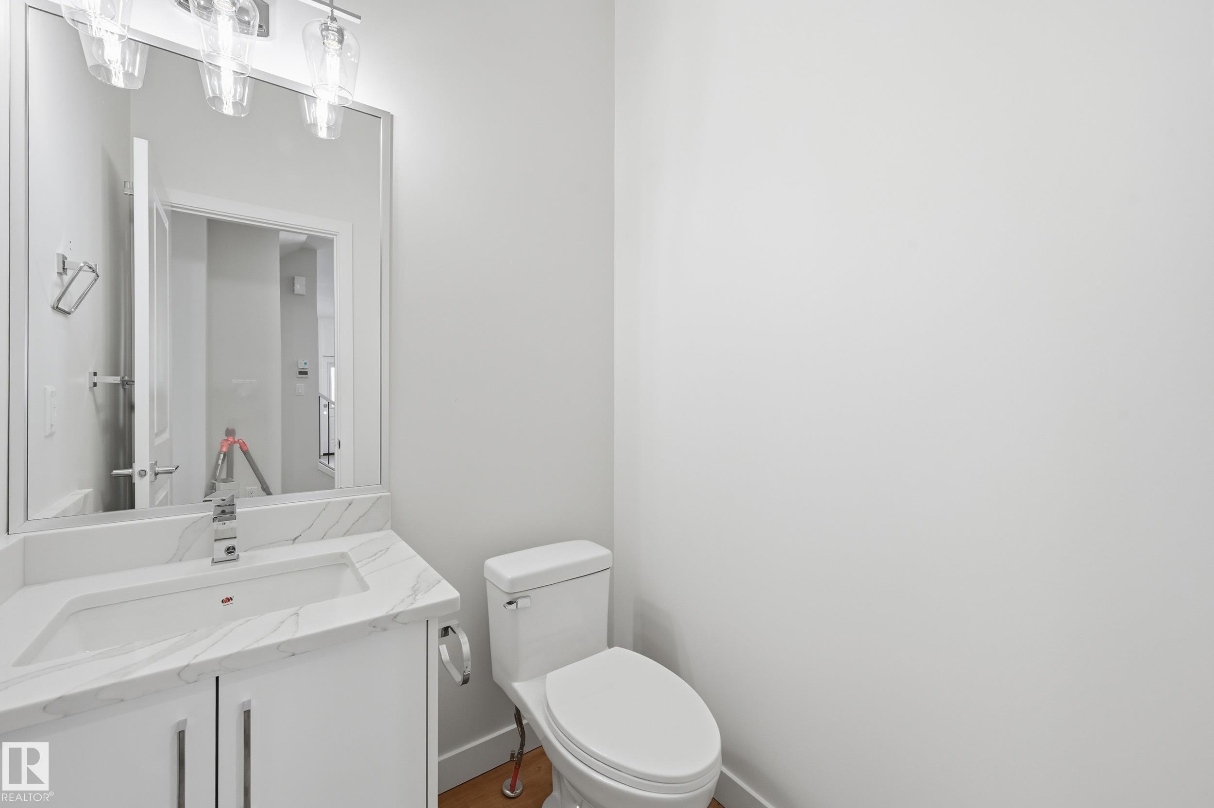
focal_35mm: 14
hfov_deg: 104.3
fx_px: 472
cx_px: 607
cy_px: 404
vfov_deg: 81.2
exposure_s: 1/200
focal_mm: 14
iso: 250
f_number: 8
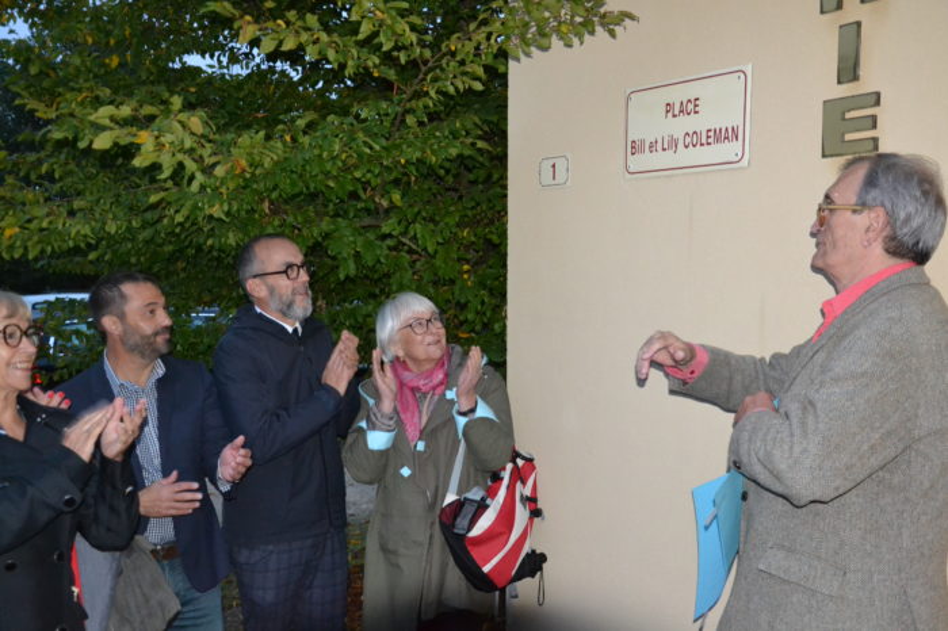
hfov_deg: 49.6
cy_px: 316
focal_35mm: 39
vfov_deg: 34.2
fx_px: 1026
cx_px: 474
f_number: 4
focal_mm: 26
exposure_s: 1/60
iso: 3200
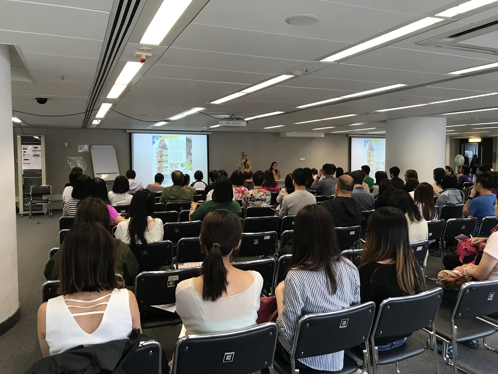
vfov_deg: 49.7
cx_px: 249
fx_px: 403
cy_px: 187
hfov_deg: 63.4
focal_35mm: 28
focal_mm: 3.99
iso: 32
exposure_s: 1/33
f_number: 1.8
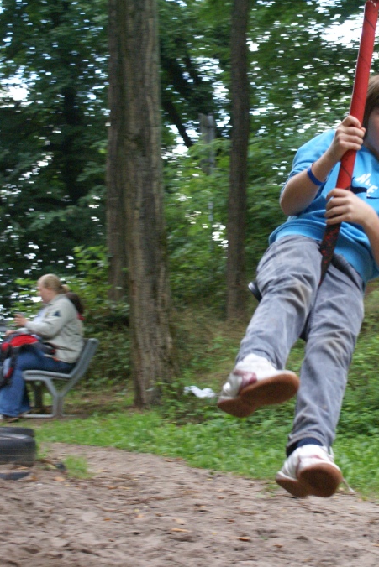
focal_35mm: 91
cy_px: 283
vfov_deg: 22.4
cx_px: 345
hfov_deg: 14.9
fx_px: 1436
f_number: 5.6
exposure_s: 1/125
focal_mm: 40
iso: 800
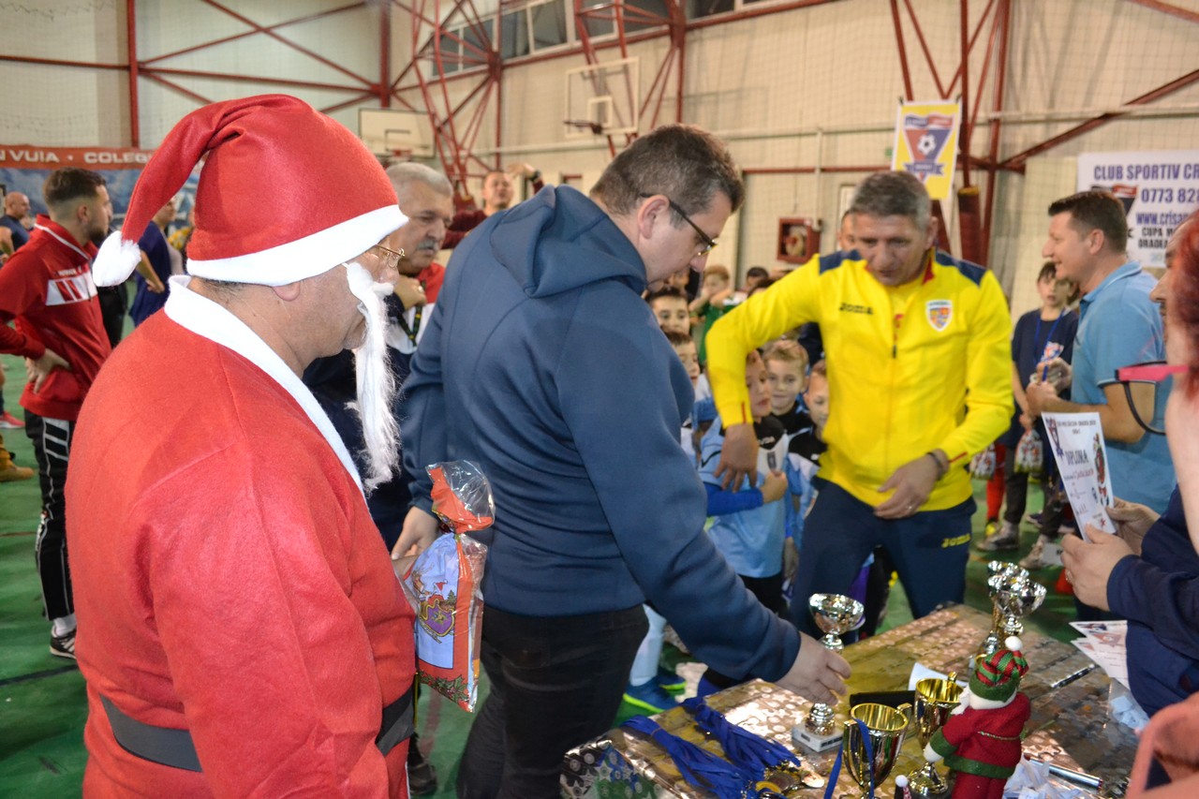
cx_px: 600
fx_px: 899
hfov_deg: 67.4
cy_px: 400
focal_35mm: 27
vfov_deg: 47.9
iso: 2500
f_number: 3.5
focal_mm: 18
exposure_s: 1/60
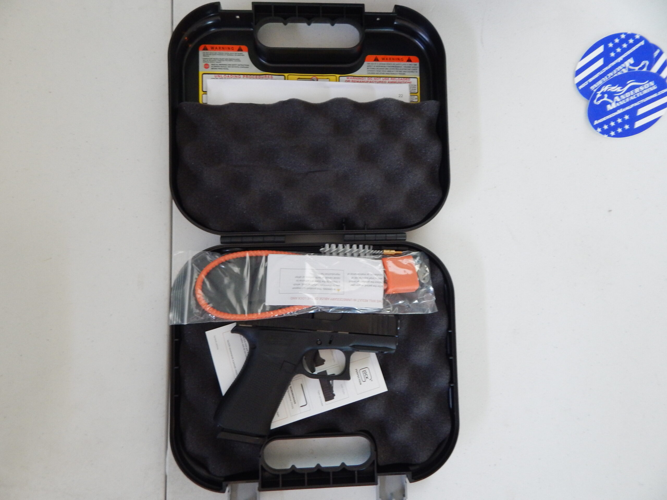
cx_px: 334
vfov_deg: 61.1
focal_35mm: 22
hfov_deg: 76.4
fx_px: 424
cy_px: 250
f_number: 3
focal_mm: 4
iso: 400
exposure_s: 1/15
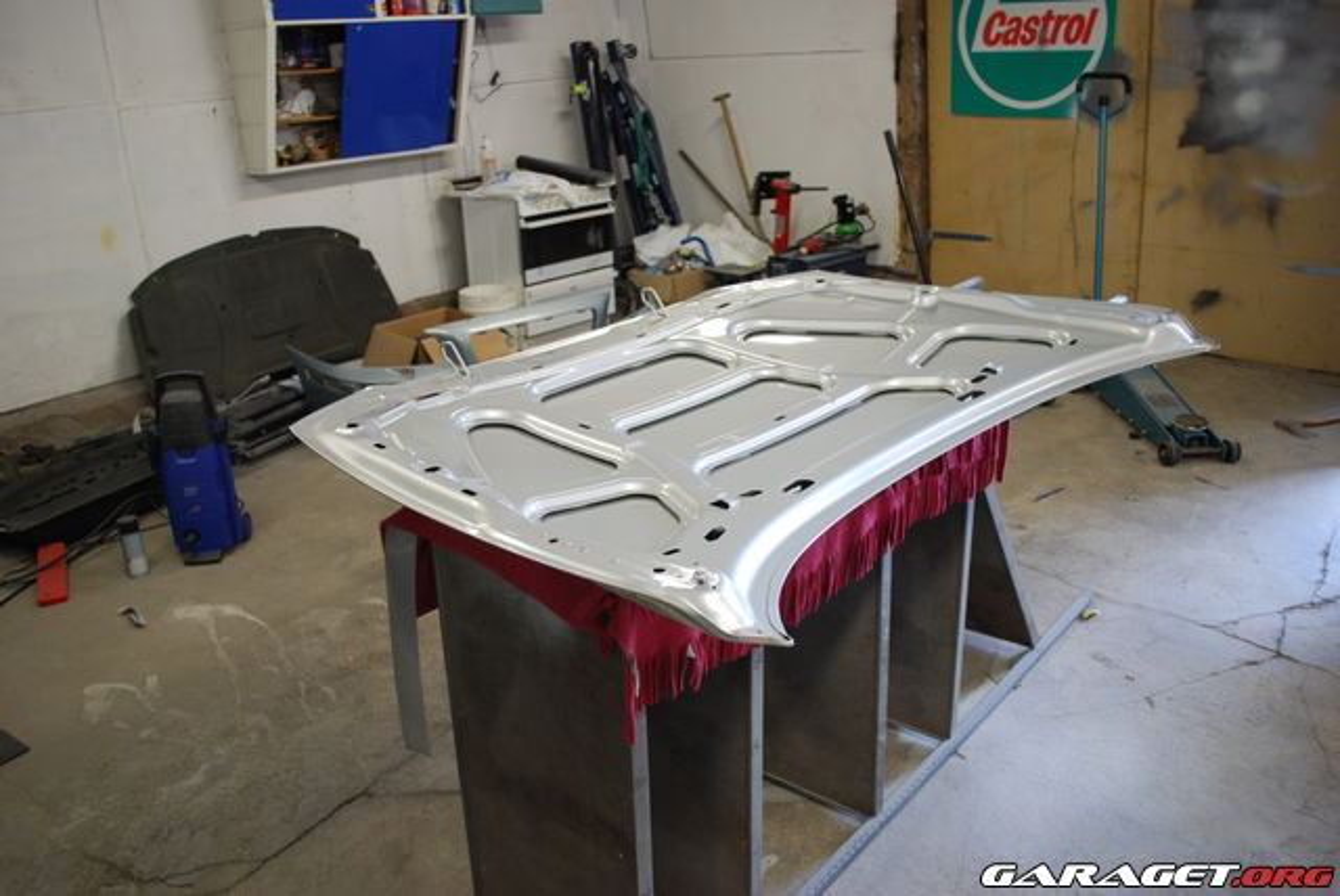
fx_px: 1118
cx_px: 670
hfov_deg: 61.9
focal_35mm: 30
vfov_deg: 43.7
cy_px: 448
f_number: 3.8
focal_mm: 20
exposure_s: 1/30
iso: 360
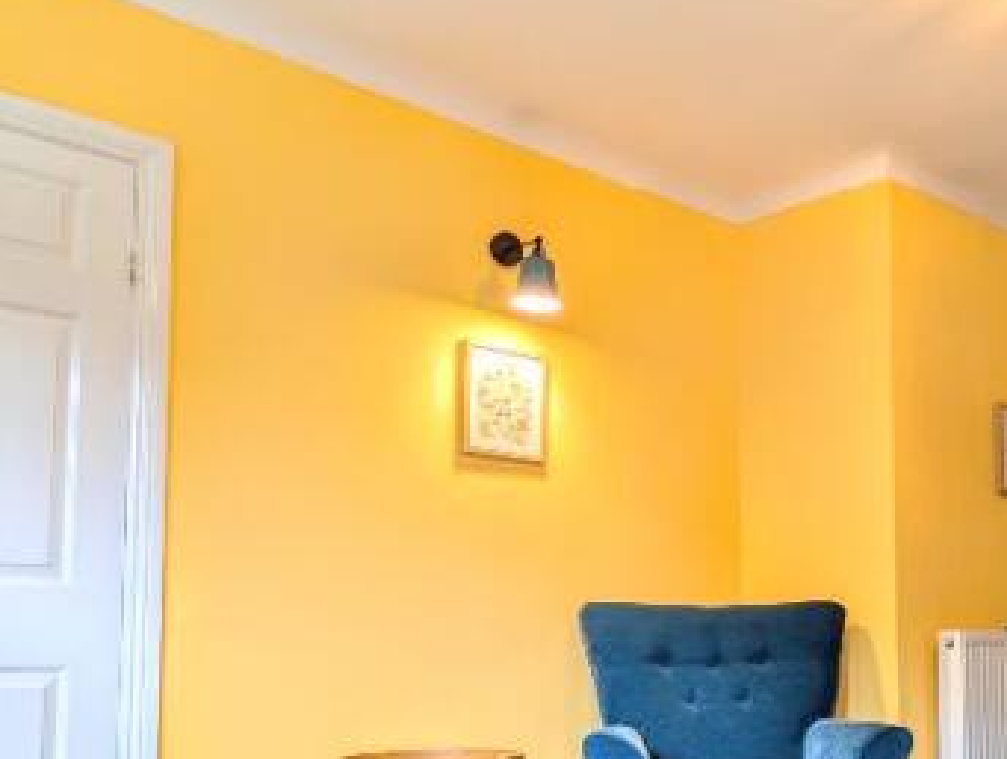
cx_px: 848
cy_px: 551
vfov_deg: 38.9
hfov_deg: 47.6
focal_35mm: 36
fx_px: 1049
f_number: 1.7
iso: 94
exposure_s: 1/100
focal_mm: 2.02
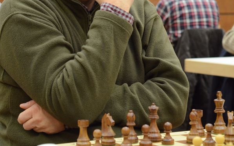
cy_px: 1
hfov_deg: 18.0
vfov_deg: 11.2
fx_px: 740
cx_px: 118
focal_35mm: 116
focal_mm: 50
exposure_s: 1/100
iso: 2500
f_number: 5
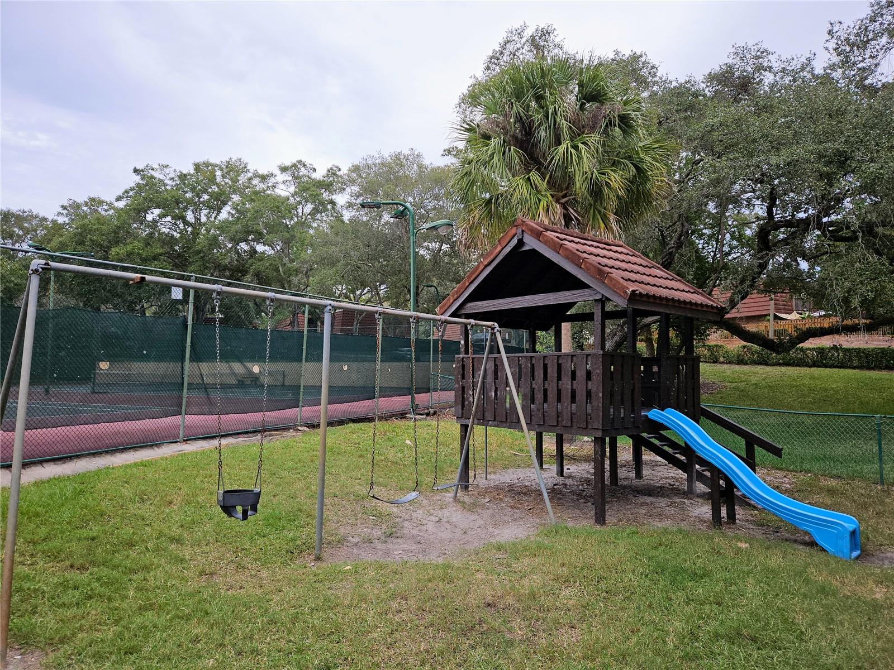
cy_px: 335
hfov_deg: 73.9
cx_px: 447
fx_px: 594
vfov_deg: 58.9
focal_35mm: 23
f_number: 1.8
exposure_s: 1/395
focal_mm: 5.4
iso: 25
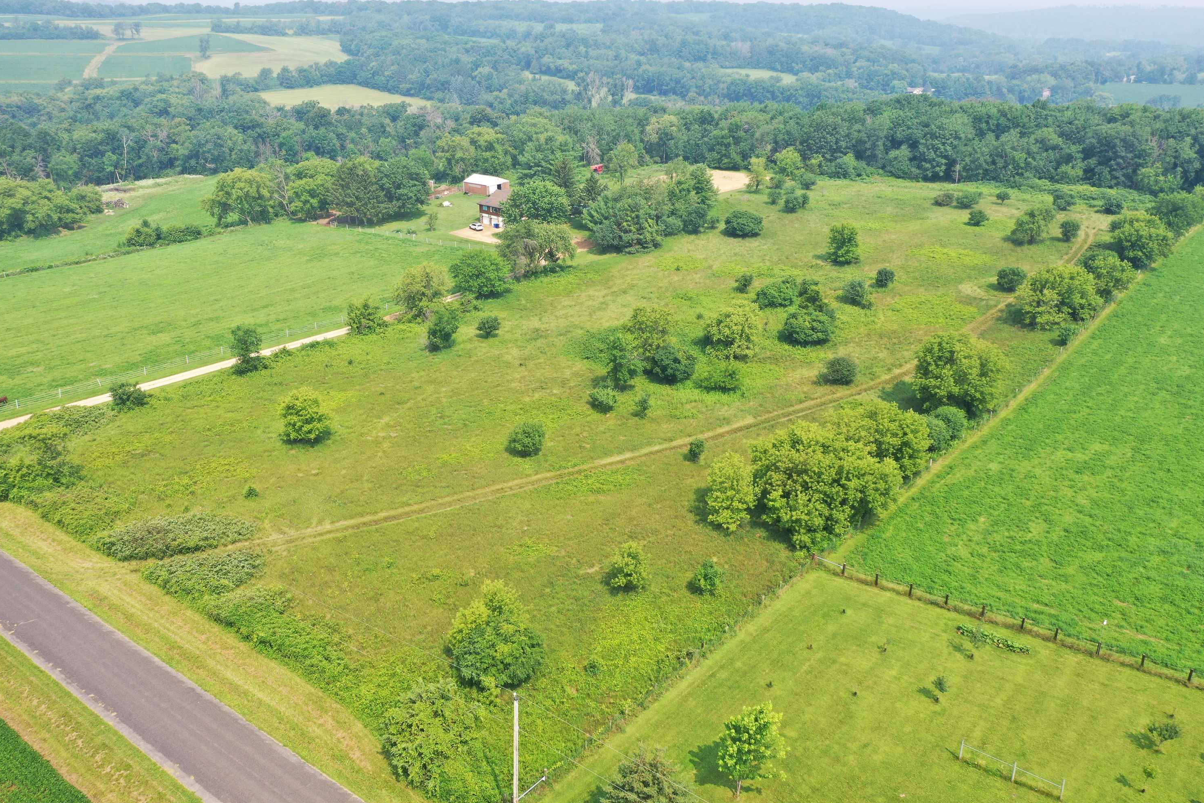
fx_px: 970
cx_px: 599
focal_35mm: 29
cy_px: 389
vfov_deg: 45.0
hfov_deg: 63.7
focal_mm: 10.26
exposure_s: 1/320
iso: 100
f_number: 5
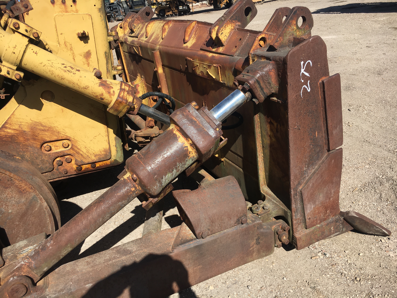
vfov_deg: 48.2
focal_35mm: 29
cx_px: 198
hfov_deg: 61.7
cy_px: 149
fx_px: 333
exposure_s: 1/1637
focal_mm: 4.15
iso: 25
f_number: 2.2
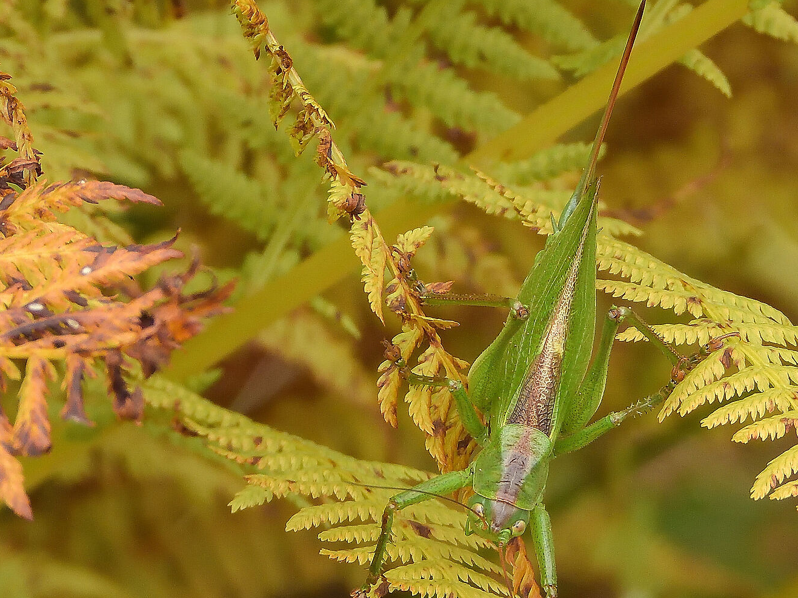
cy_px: 402
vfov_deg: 2.0
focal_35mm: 729
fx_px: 16807
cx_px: 556
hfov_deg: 2.7
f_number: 5
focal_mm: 71.9
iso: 250
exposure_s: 1/125
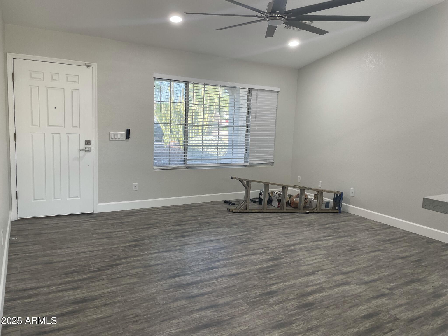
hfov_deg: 67.3
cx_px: 224
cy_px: 168
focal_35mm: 26
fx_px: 336
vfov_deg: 53.1
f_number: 1.6
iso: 125
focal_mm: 4.2
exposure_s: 1/120
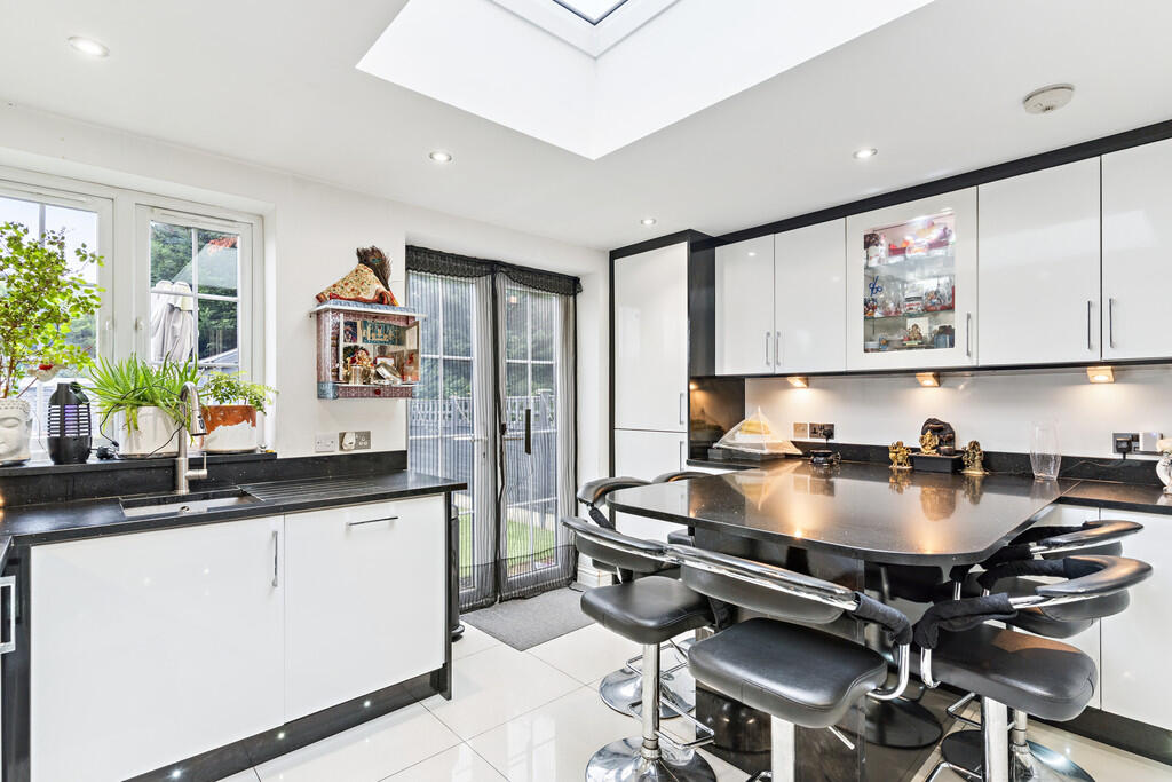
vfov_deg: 70.5
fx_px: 553
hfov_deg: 93.3
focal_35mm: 17
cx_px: 586
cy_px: 391
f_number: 6.3
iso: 400
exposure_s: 1/25
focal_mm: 17
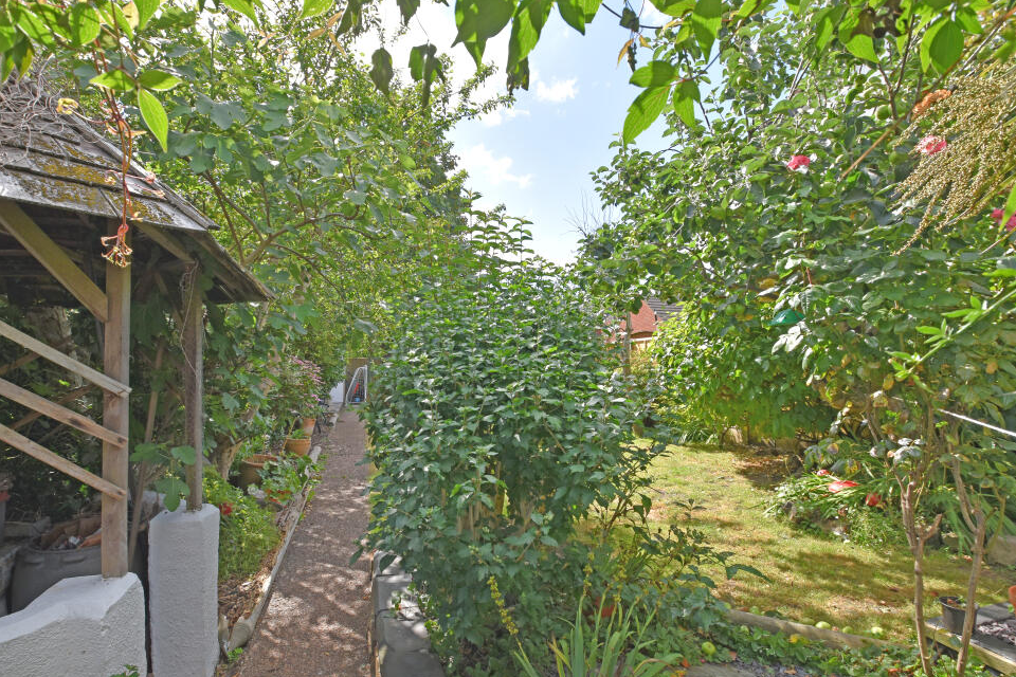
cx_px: 482
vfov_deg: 73.7
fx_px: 452
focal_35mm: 16
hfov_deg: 96.7
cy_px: 349
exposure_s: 1/250
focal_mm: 10
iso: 200
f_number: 7.1
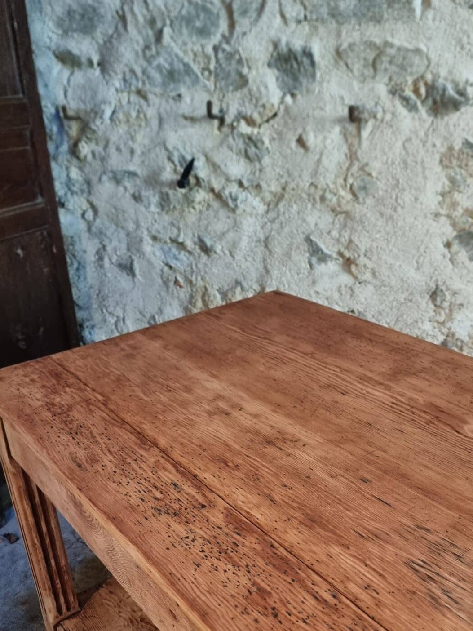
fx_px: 638
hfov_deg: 40.7
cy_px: 426
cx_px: 249
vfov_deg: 51.5
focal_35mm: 35
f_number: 1.8
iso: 640
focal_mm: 6.7
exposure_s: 1/25
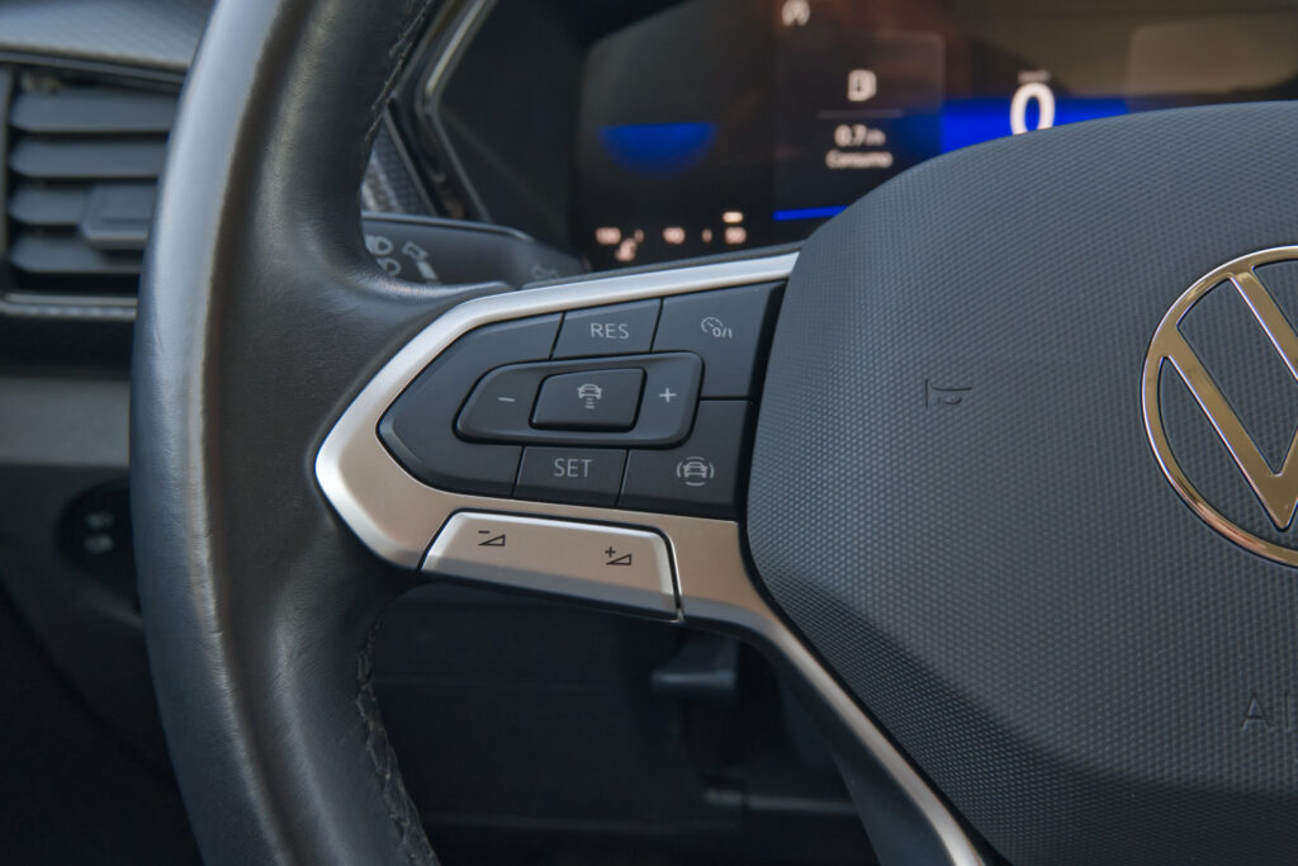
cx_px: 649
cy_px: 433
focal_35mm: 35
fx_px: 1262
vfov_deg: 37.9
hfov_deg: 54.4
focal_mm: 23.5
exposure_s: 1/100
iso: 2000
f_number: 8
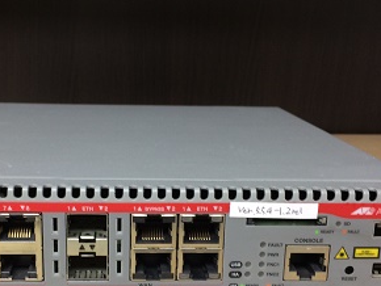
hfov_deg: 38.0
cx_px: 147
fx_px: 551
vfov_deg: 29.1
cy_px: 174
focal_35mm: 50
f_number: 2.2
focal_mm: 4.15
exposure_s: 1/33
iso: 80
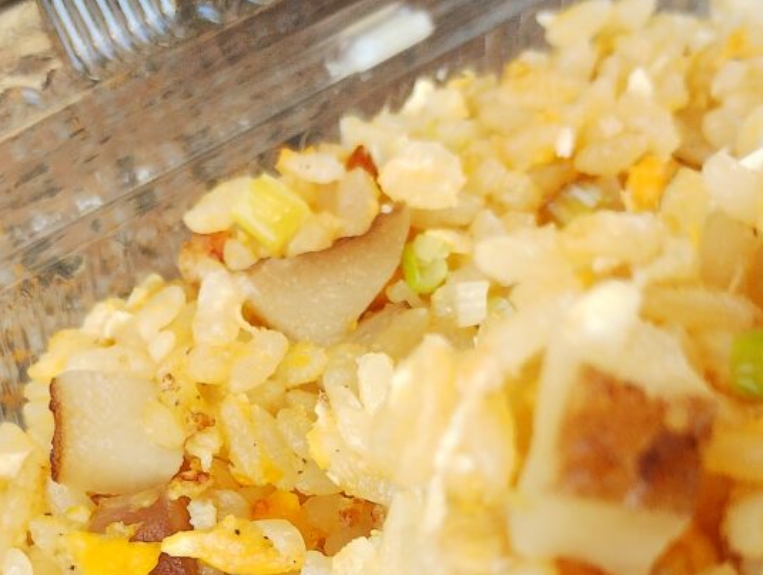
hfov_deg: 28.9
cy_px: 541
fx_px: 1479
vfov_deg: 21.4
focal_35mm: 67
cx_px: 307
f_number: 1.8
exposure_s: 1/100
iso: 222
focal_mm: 4.27
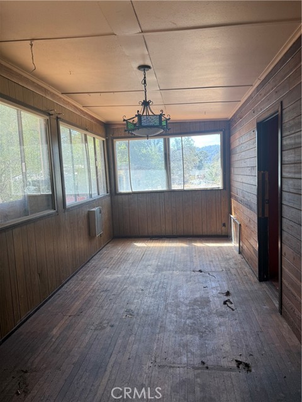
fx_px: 279
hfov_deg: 56.8
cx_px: 151
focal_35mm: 24
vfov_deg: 71.6
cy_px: 201
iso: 64
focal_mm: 6.76
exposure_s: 1/162
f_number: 1.78
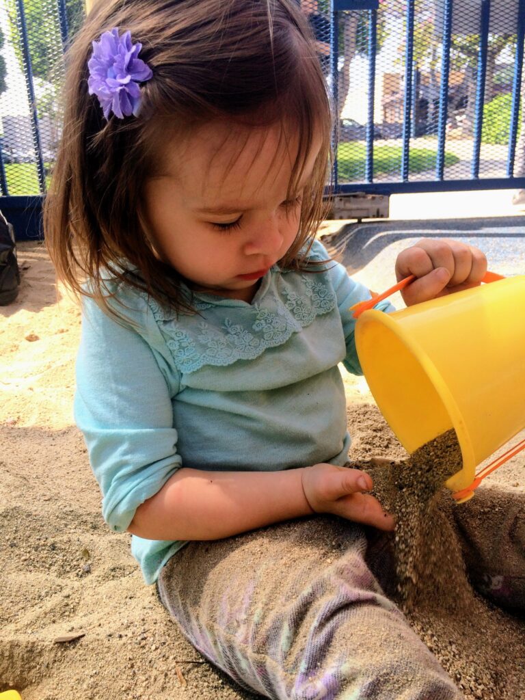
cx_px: 262
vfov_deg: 61.7
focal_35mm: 29
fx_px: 586
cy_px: 350
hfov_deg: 48.2
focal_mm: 4.15
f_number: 2.2
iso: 32
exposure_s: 1/471
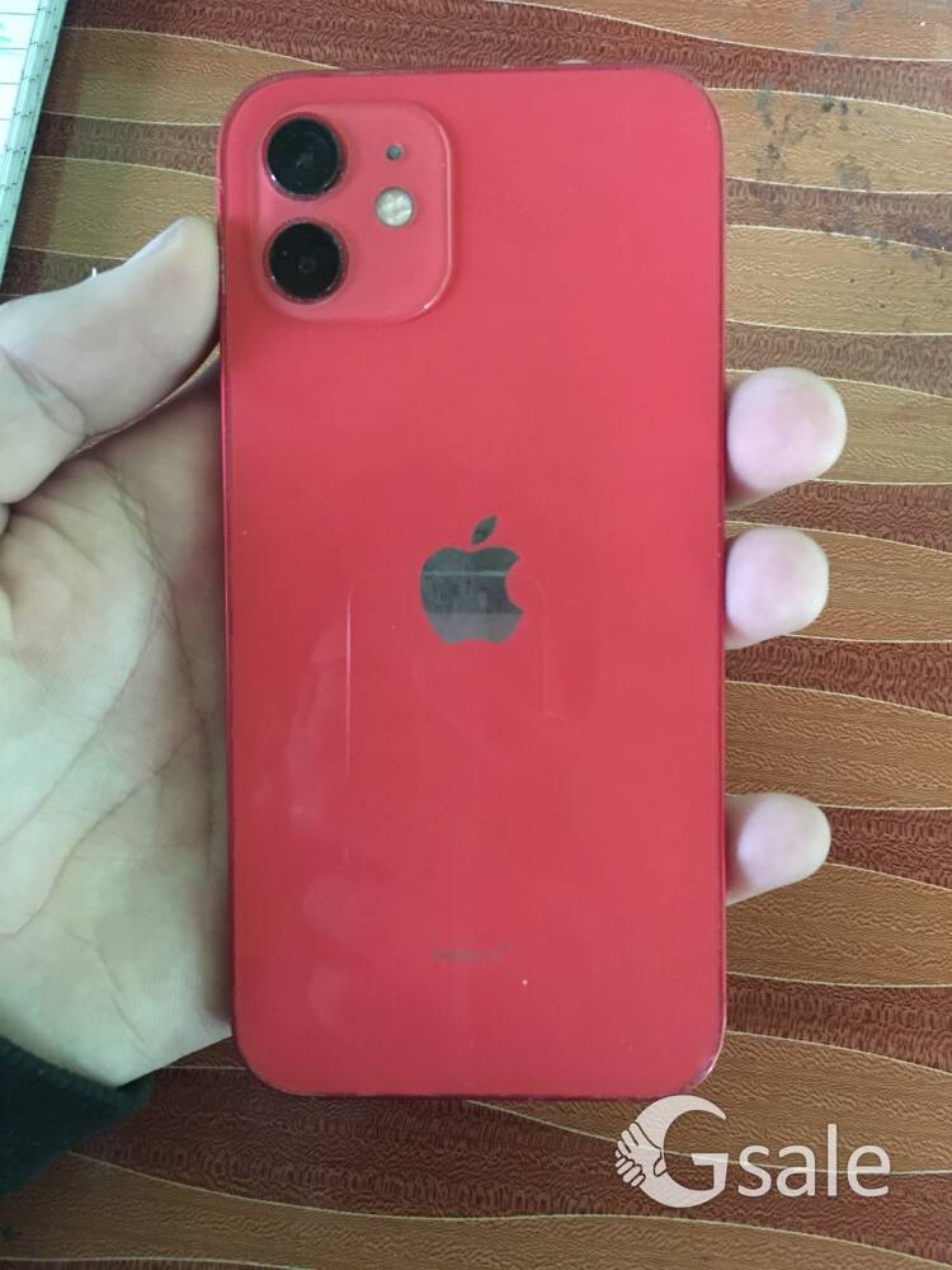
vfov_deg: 61.7
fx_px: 1063
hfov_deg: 48.2
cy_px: 635
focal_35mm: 29
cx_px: 476
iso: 500
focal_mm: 4.15
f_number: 2.2
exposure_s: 1/17
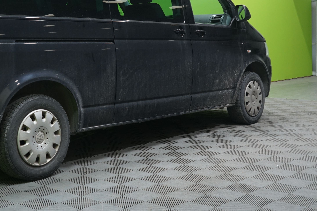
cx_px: 76
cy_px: 55
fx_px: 493
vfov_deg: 24.0
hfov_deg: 34.8
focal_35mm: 56
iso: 1000
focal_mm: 31
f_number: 5.6
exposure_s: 1/20
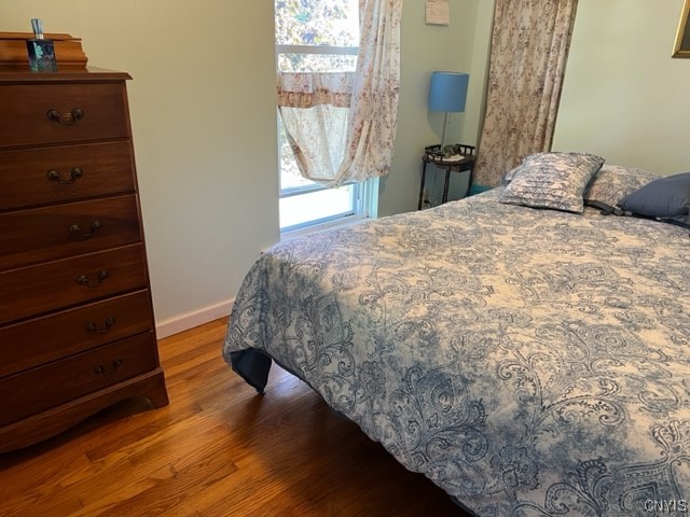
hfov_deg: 67.3
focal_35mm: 26
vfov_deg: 53.1
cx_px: 345
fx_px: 518
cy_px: 258
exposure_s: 1/60
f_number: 1.5
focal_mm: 5.7
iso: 160
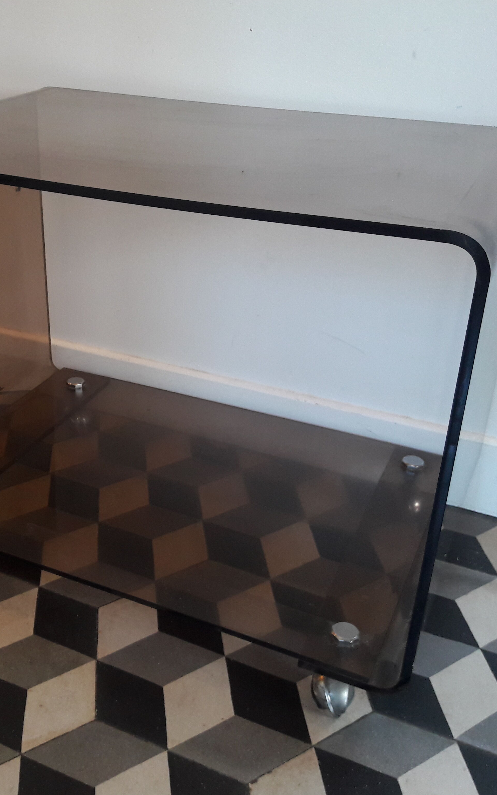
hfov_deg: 31.6
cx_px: 140
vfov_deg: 49.3
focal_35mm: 40
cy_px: 395
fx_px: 867
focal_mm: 3.7
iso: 125
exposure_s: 1/33
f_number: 1.9
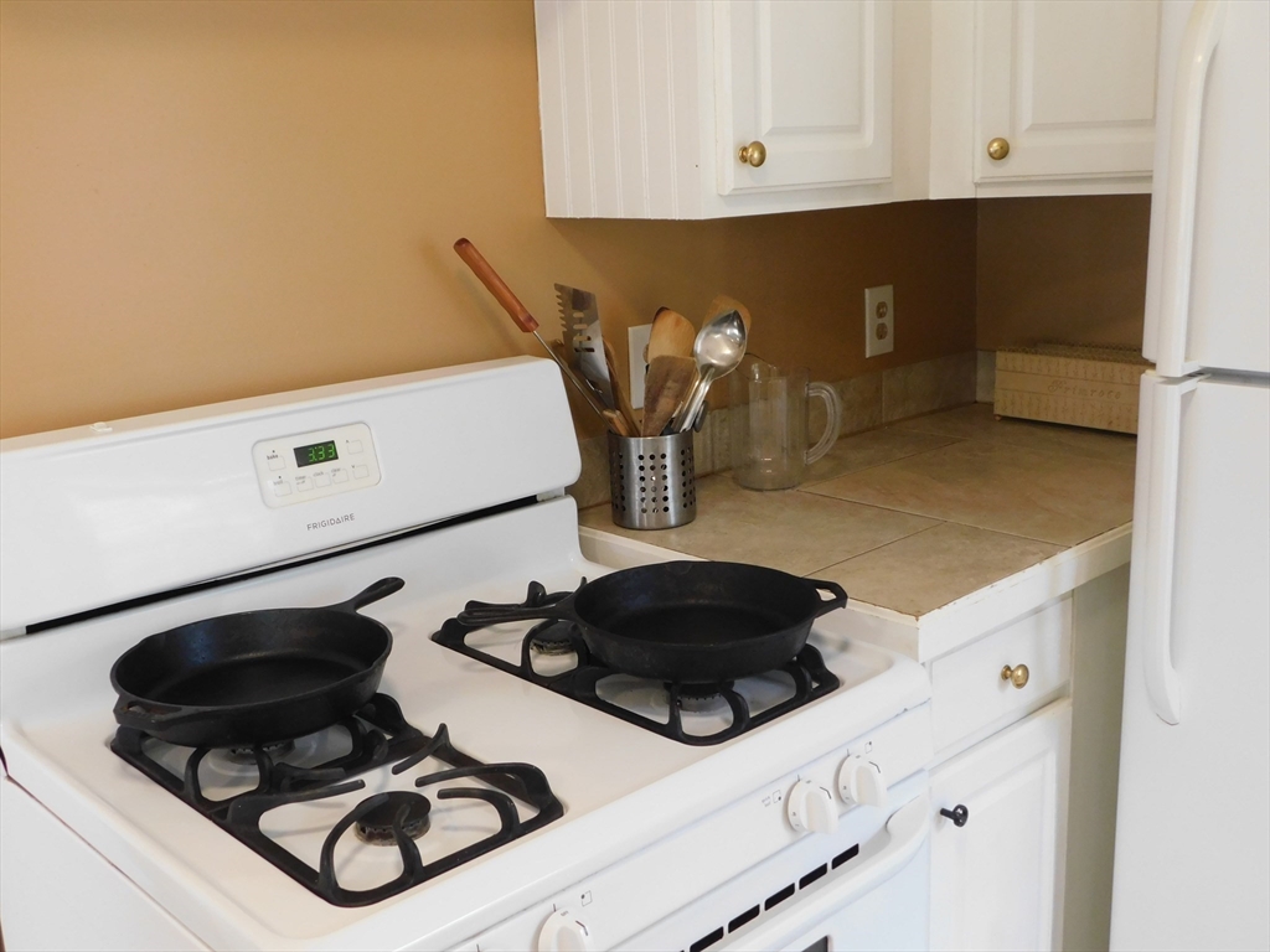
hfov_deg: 51.4
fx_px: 1321
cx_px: 635
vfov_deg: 39.7
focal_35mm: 36
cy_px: 476
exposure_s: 1/30
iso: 280
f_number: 3.5
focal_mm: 6.3
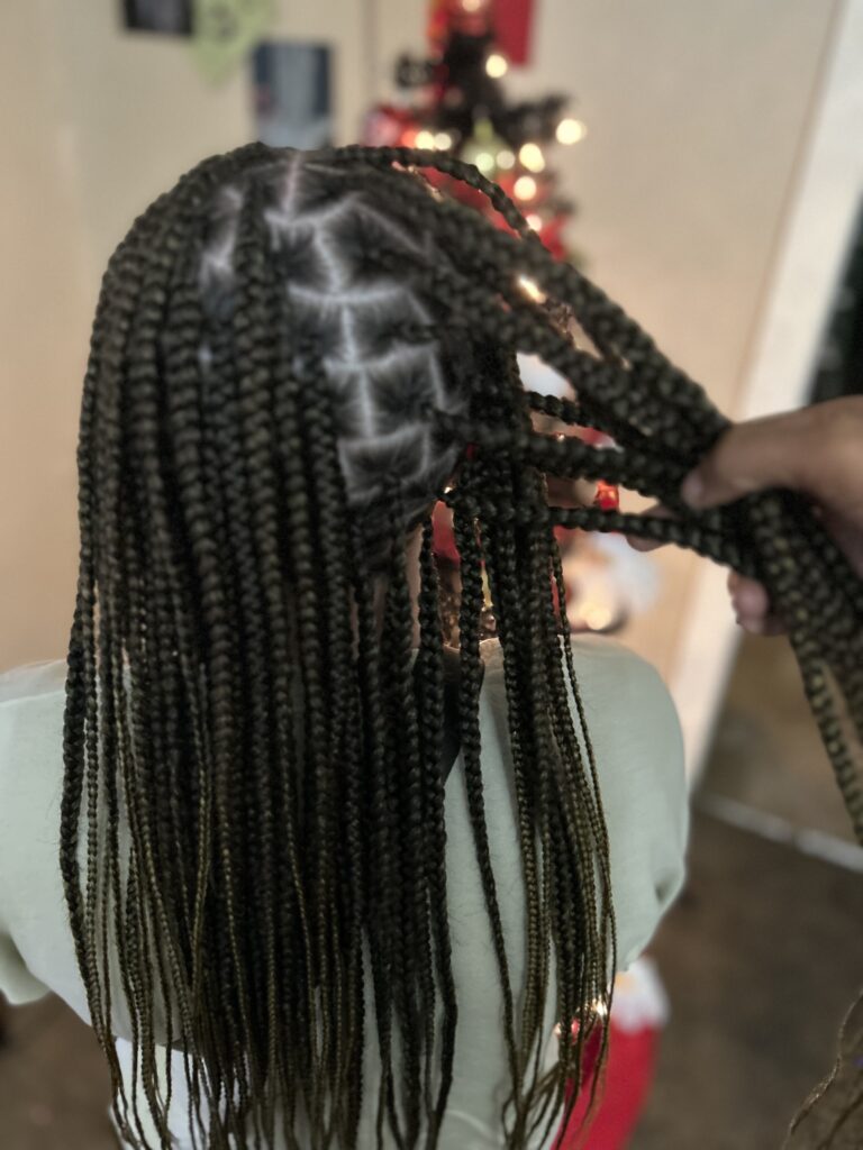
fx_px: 864
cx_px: 432
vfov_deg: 67.3
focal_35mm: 26
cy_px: 575
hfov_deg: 53.1
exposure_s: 1/30
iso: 640
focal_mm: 5.7
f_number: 1.5
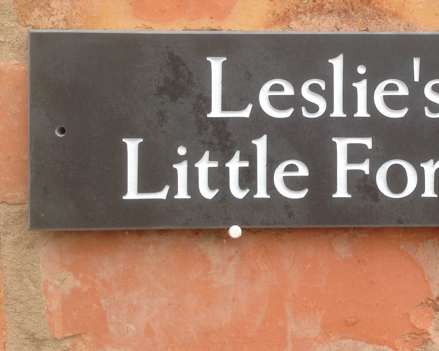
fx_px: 637
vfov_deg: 30.6
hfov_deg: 37.2
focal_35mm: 49
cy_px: 112
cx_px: 325
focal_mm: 4.12
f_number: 2.4
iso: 50
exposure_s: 1/128
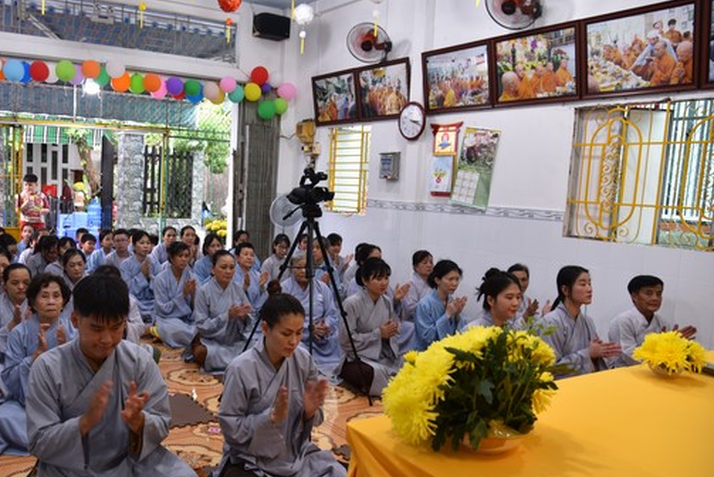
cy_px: 261
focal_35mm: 31
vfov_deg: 42.3
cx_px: 263
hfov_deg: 59.4
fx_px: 615
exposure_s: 1/60
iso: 400
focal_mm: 24
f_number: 4
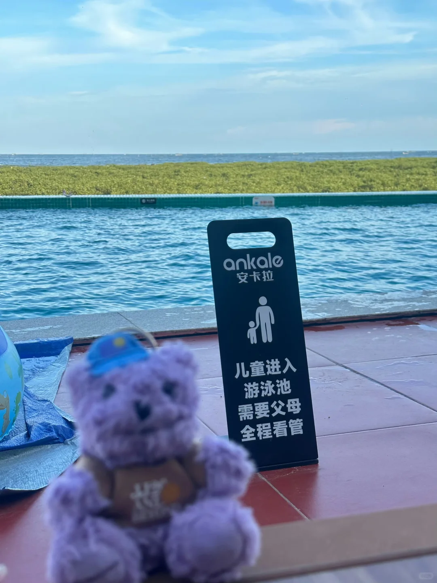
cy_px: 292
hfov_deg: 30.3
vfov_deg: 39.7
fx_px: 808
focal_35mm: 48
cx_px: 218
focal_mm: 6.86
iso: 64
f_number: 1.78
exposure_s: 1/663
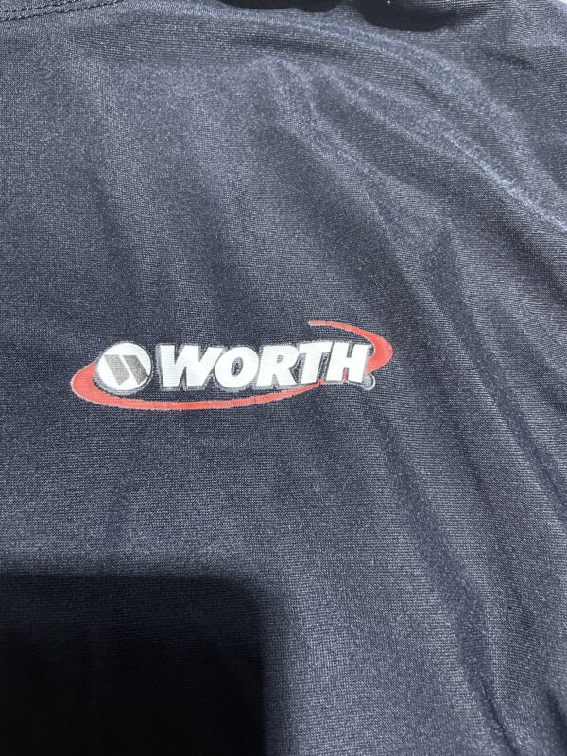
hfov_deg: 53.1
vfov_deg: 67.3
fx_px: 568
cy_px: 378
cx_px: 284
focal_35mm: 26
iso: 400
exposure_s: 1/33
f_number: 1.6
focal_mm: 4.2
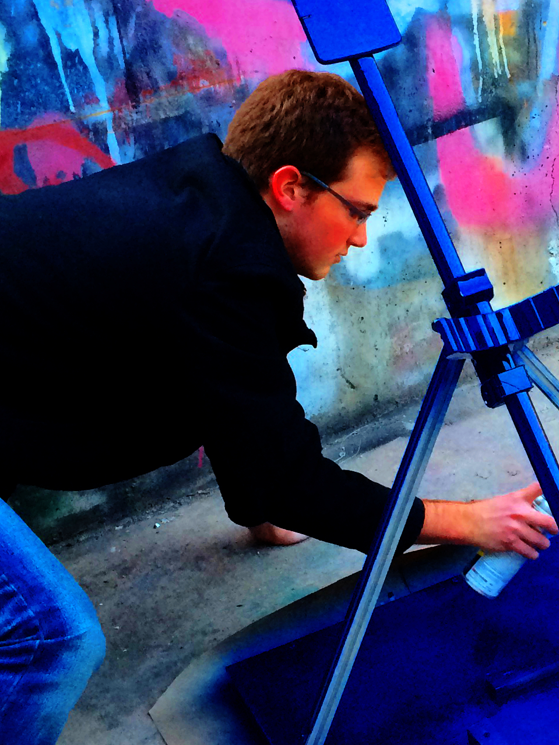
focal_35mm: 74
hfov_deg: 19.0
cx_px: 637
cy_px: 488
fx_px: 1594
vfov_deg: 26.2
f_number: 2.2
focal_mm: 4.15
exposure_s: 1/30
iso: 40
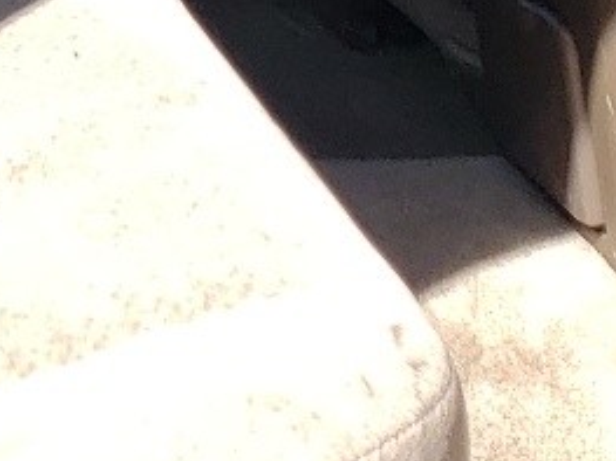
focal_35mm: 158
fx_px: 2810
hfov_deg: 11.9
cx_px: -335
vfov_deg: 8.9
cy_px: -412
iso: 50
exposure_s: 1/1000
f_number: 1.5
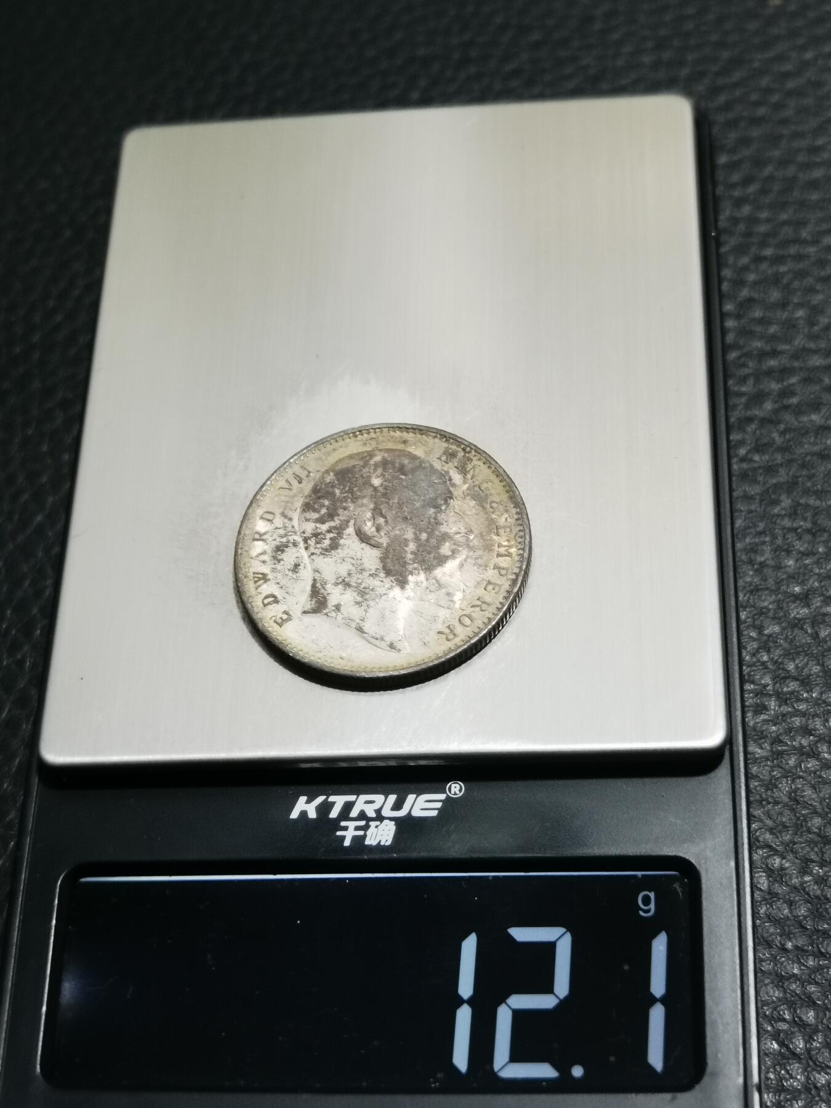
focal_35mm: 56
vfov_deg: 34.3
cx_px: 416
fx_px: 1792
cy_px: 554
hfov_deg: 26.1
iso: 160
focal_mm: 6.67
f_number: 1.9
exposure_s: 1/100
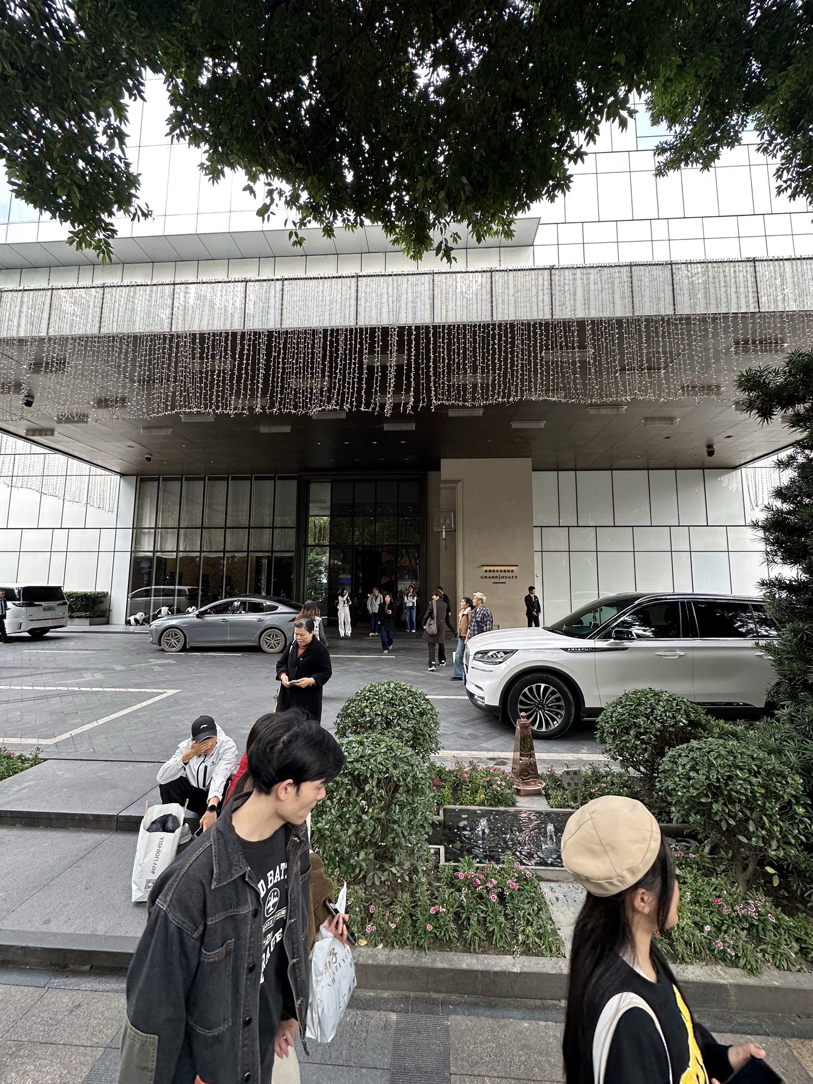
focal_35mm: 14
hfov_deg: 85.7
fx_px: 438
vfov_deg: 102.1
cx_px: 406
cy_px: 542
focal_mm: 2.22
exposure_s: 1/99
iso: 64
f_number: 2.2
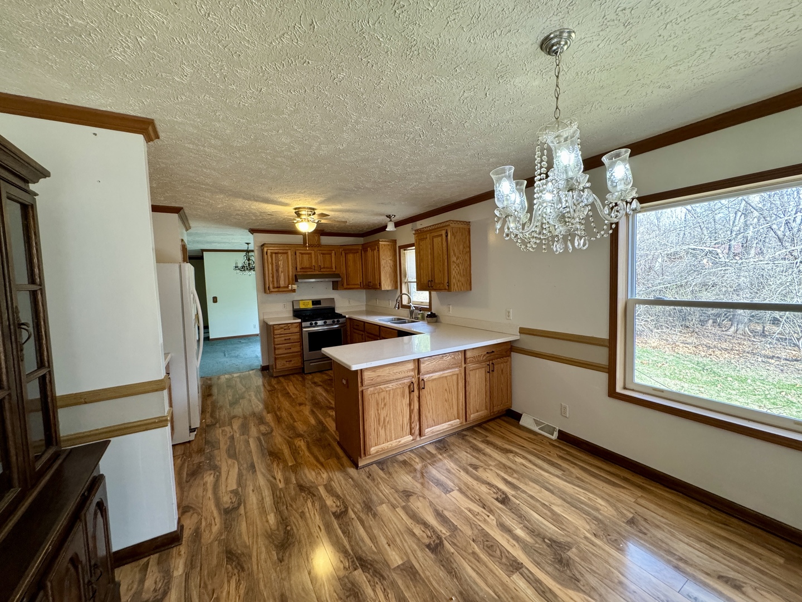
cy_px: 301
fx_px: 324
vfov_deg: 85.7
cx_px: 401
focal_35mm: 14
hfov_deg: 102.1
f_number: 2.2
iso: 320
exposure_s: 1/120
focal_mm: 2.22
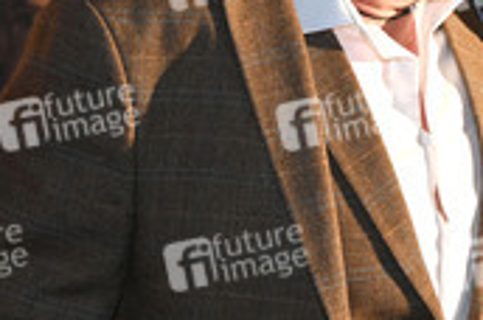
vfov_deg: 8.1
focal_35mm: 168
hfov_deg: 12.0
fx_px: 2250
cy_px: 48
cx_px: 555
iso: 1600
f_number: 6
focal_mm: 64
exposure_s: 1/200
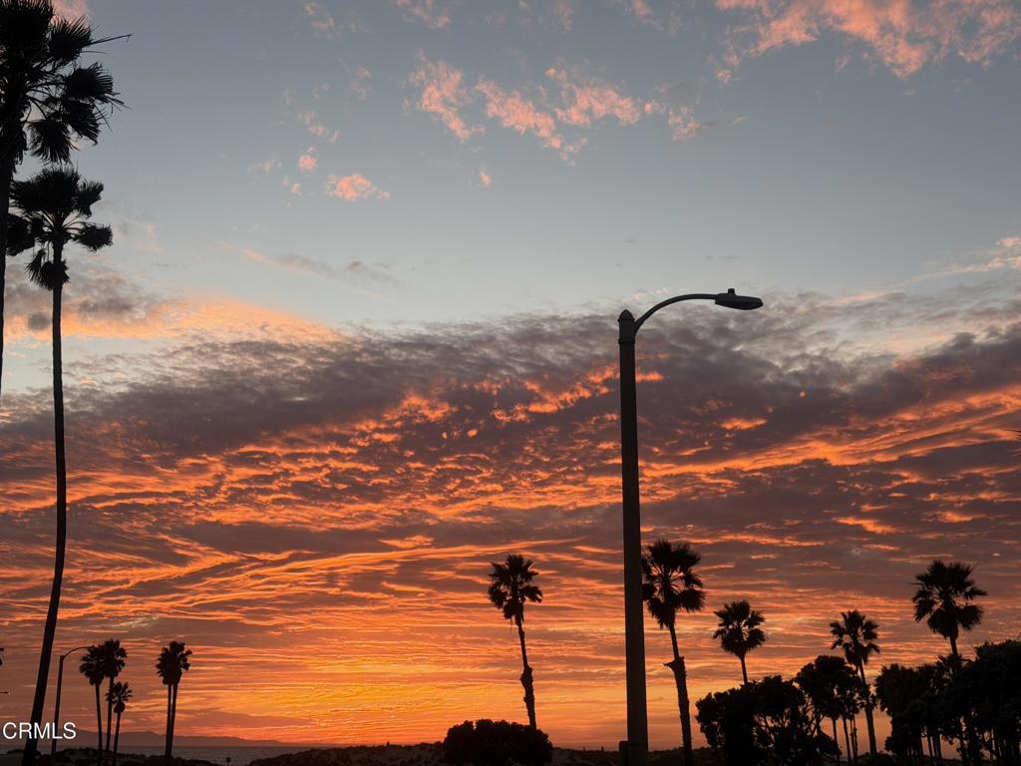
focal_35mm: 48
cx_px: 510
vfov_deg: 30.3
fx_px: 1416
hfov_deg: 39.7
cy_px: 383
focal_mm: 6.76
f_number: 1.78
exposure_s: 1/458
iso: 64
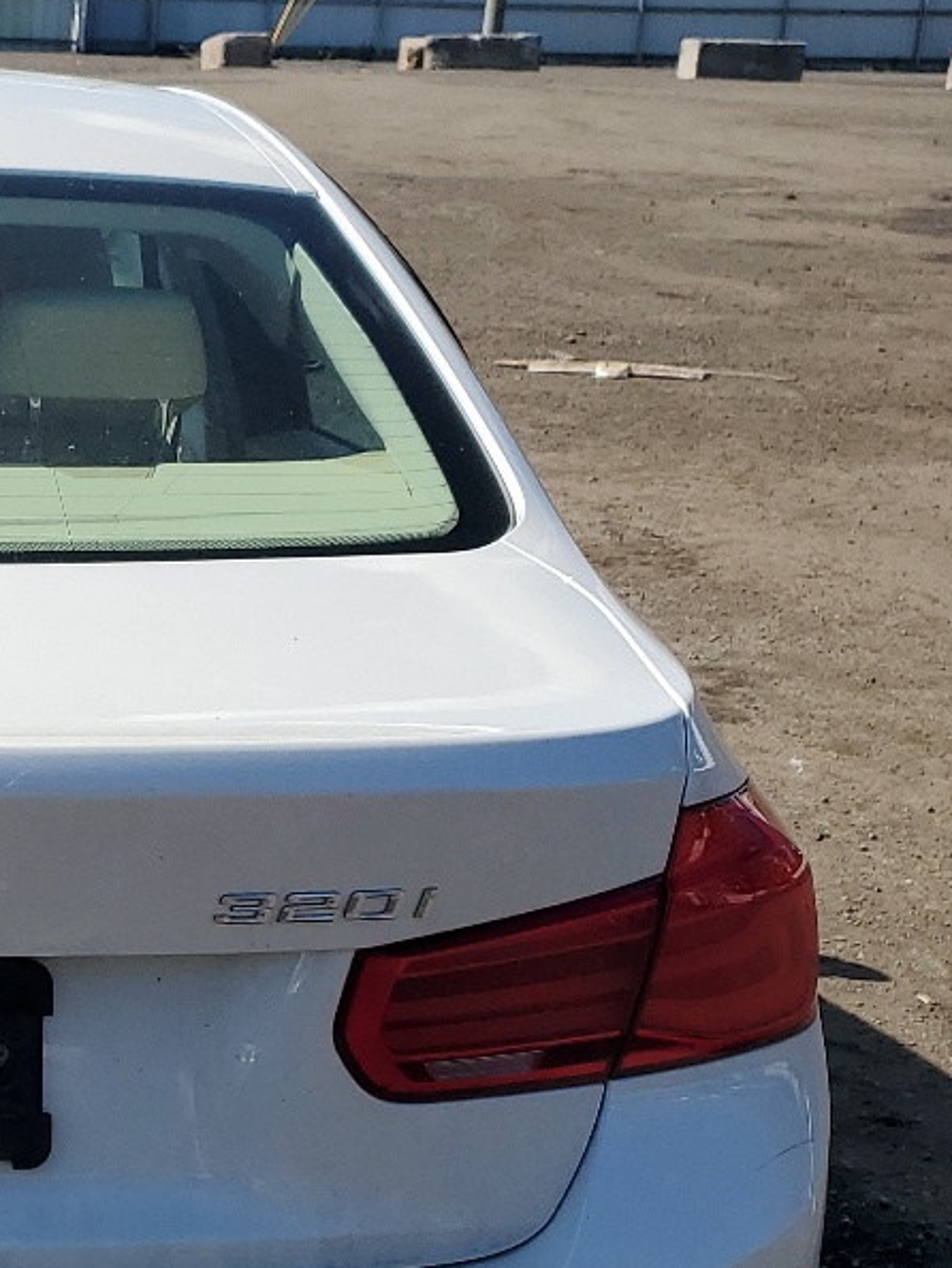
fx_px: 2565
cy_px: 944
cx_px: -179
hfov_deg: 19.8
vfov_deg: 27.4
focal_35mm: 70
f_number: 1.5
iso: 50
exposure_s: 1/3333
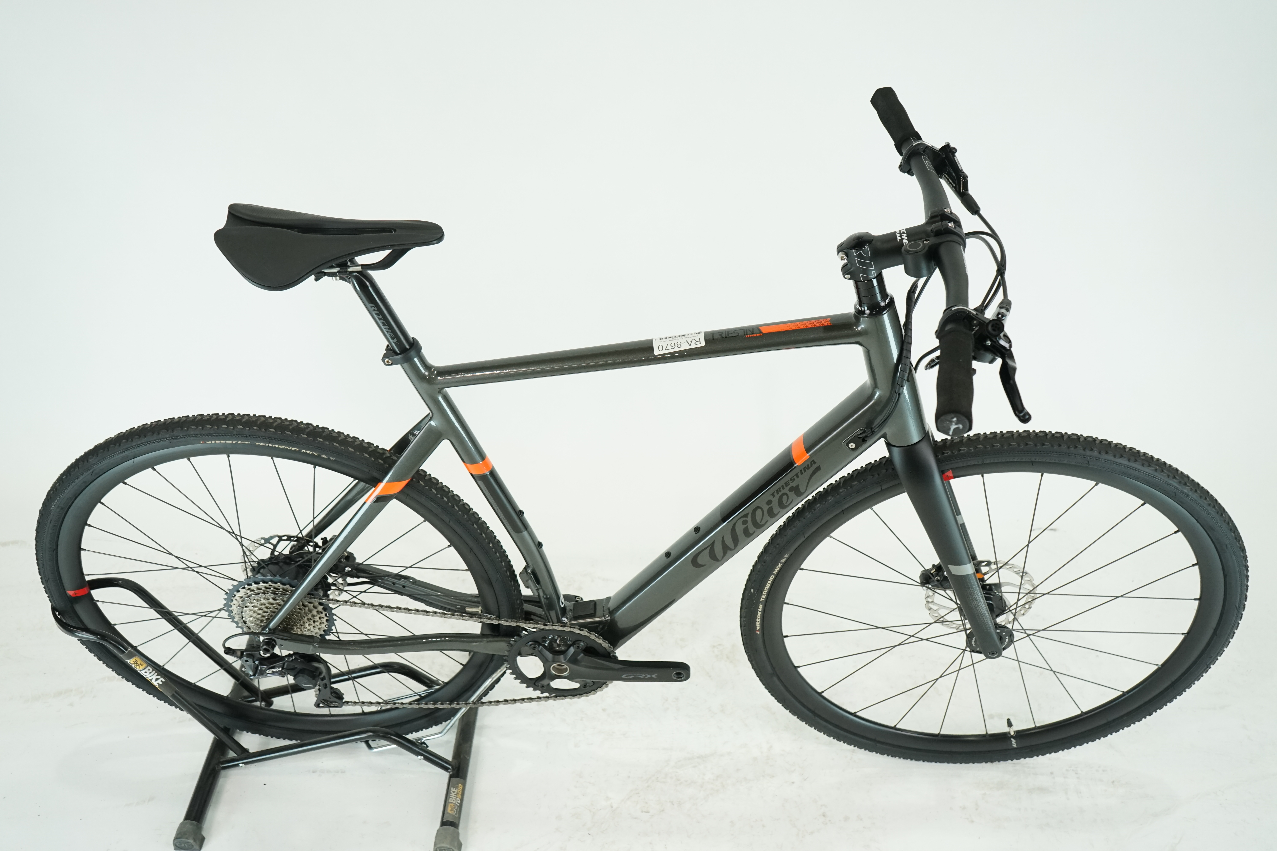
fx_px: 1100
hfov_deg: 60.3
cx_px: 638
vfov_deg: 42.3
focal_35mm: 31
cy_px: 426
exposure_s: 1/200
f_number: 5.6
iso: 1600
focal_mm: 31
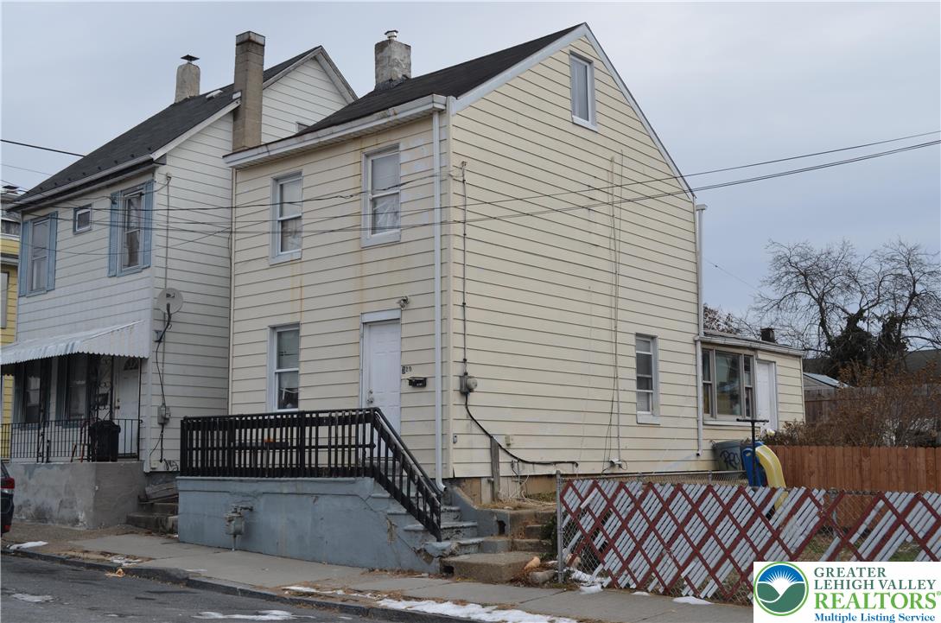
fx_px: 1017
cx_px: 470
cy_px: 312
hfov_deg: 49.6
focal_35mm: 39
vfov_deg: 34.1
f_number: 8
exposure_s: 1/250
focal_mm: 26
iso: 160
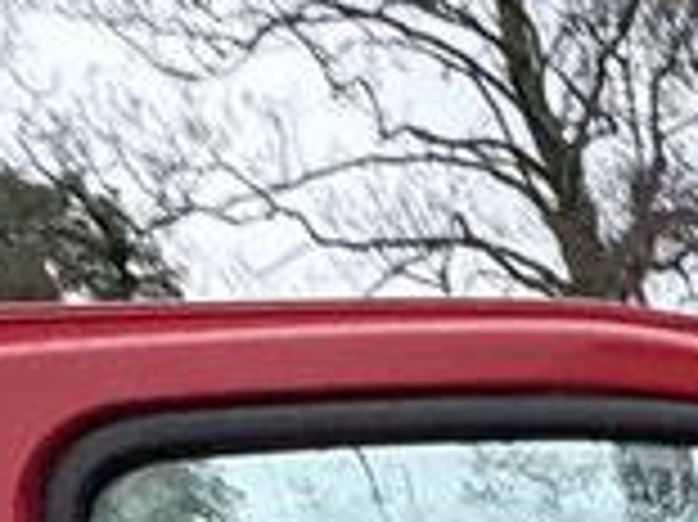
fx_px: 1632
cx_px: 910
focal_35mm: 81
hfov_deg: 21.7
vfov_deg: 13.0
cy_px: 1305
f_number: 2.2
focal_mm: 2.22
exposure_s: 1/40
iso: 1000
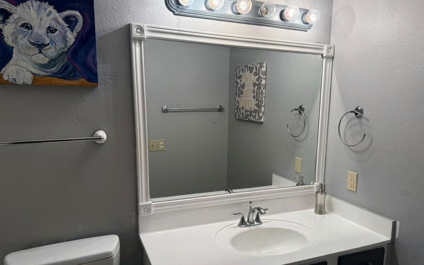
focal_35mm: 26
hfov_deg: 70.4
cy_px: 154
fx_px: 300
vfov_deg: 47.4
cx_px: 215
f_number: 1.78
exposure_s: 1/120
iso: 125
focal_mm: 6.76
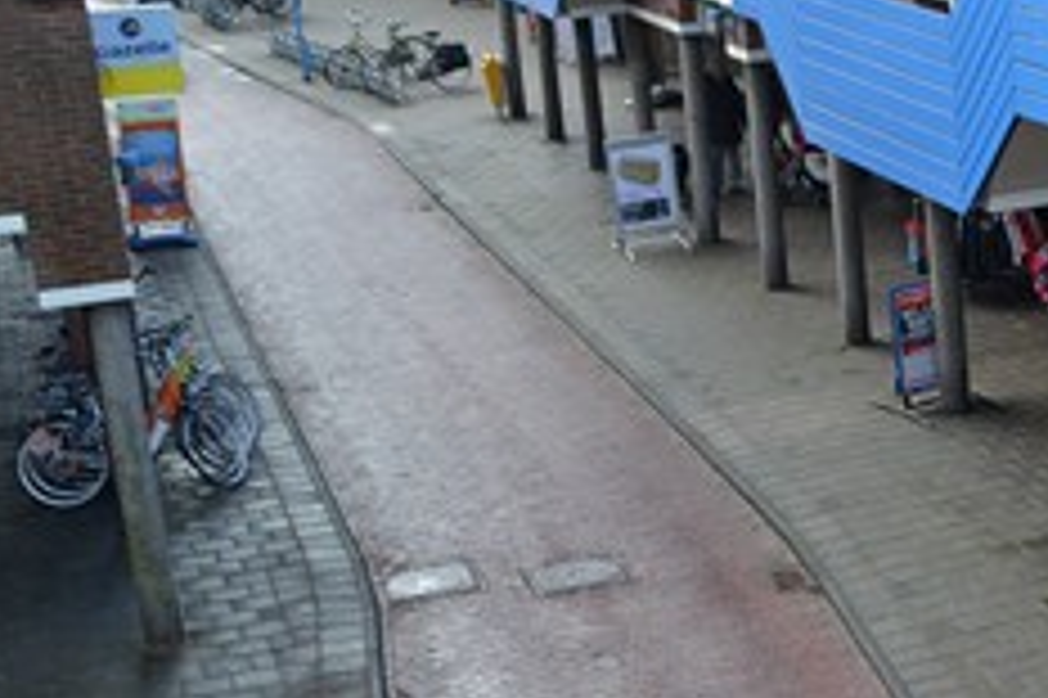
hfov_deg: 22.6
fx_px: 2473
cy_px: 428
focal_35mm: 85
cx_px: 1147
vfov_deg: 16.0
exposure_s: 1/125
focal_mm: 22
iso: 110
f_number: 5.6
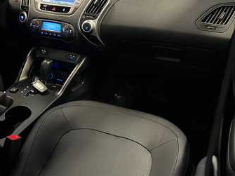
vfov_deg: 33.6
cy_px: 80
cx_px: 76
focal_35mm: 43
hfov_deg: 43.2
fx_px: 292
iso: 1000
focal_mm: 6.86
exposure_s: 1/35
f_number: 1.8
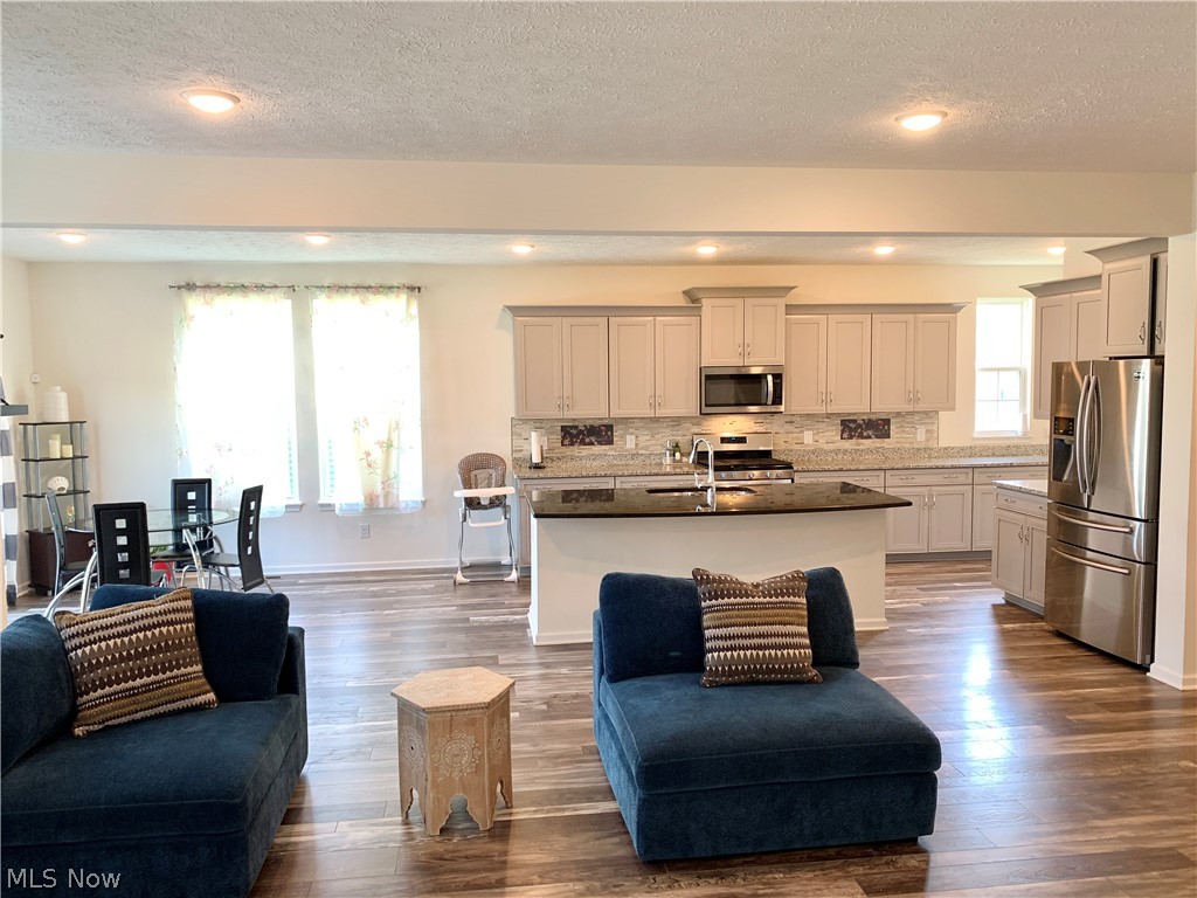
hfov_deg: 67.3
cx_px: 598
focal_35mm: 26
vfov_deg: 53.1
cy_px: 449
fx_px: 899
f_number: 1.8
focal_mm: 4.25
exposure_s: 1/60
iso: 80
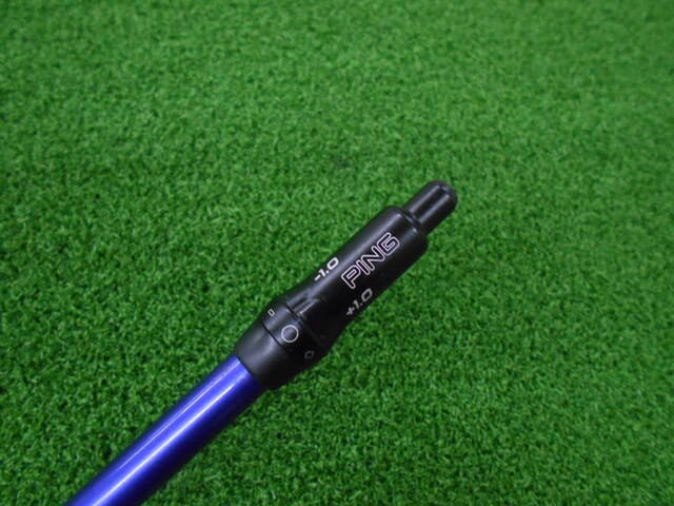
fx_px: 506
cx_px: 337
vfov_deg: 53.1
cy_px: 253
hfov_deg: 67.3
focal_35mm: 26
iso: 800
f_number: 3.2
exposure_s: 1/80
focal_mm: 4.6
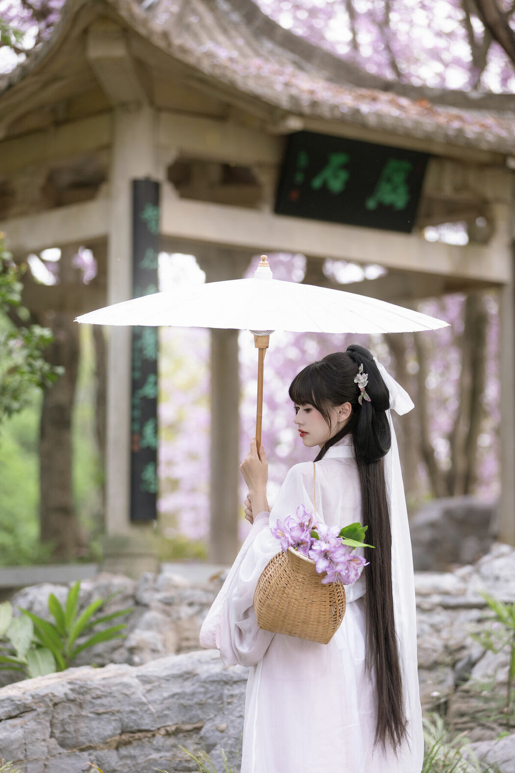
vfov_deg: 17.8
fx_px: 2468
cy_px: 386
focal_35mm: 115
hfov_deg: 11.9
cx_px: 258
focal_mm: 115
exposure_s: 1/800
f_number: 2.8
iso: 320
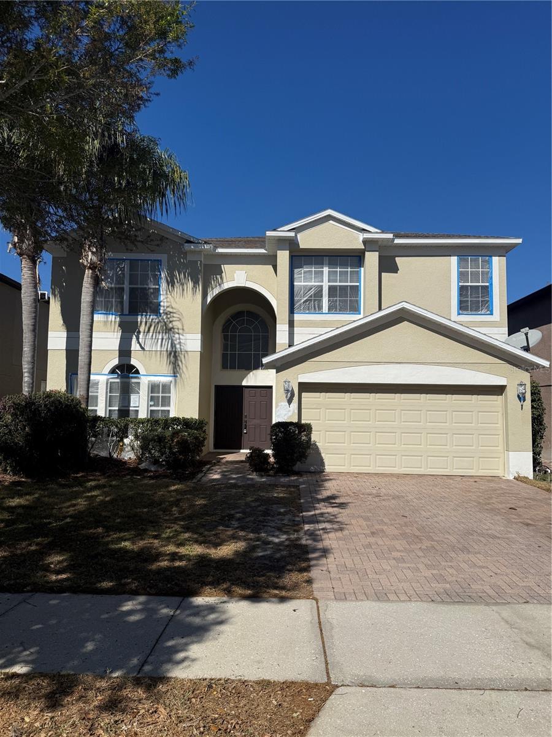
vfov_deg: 71.6
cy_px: 368
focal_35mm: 24
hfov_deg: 56.8
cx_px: 276
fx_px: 510
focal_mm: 6.76
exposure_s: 1/9091
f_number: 1.78
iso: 80
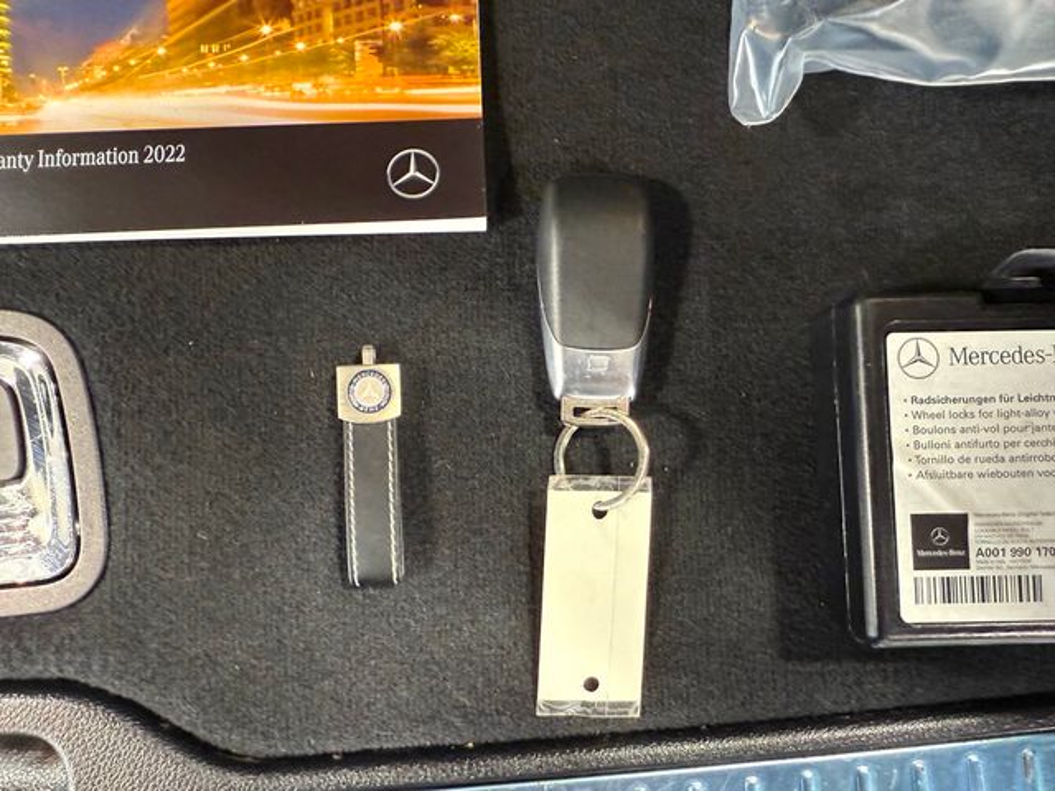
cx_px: 528
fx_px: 731
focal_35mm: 24
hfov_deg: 71.6
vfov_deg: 56.8
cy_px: 396
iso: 640
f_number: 2.2
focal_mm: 2.22
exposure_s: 1/60
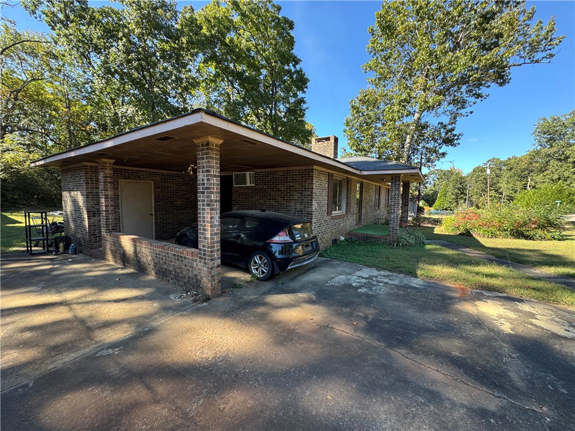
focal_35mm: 14
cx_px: 288
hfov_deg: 102.1
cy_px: 216
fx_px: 233
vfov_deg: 85.7
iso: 50
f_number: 2.2
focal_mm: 2.22
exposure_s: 1/99
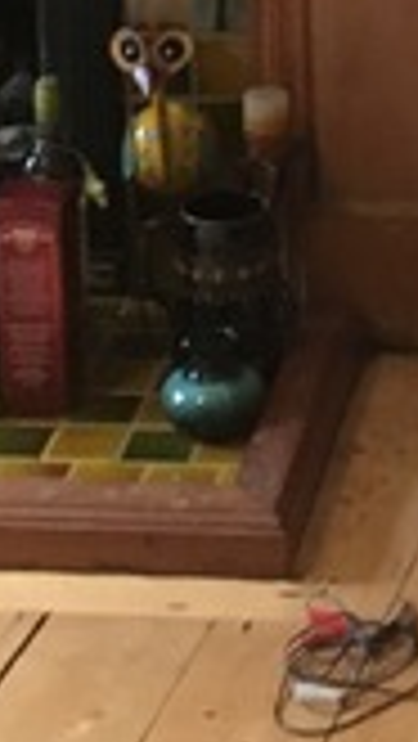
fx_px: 2892
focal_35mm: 147
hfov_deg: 8.2
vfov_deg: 13.6
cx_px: 490
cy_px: -445
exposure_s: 1/17
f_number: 2.2
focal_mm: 4.15
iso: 400
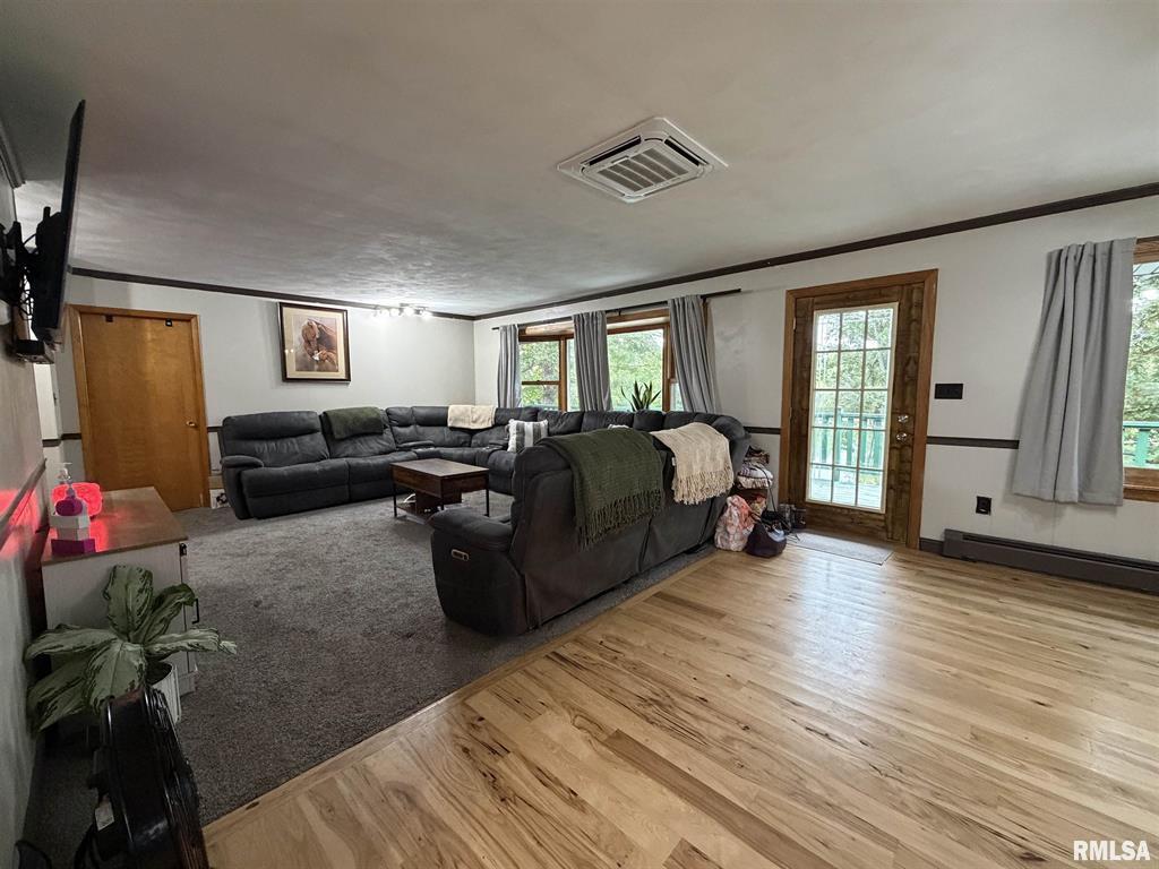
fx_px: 469
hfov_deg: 102.1
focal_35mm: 14
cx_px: 580
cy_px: 434
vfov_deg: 85.7
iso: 500
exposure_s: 1/60
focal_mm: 2.22
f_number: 2.2
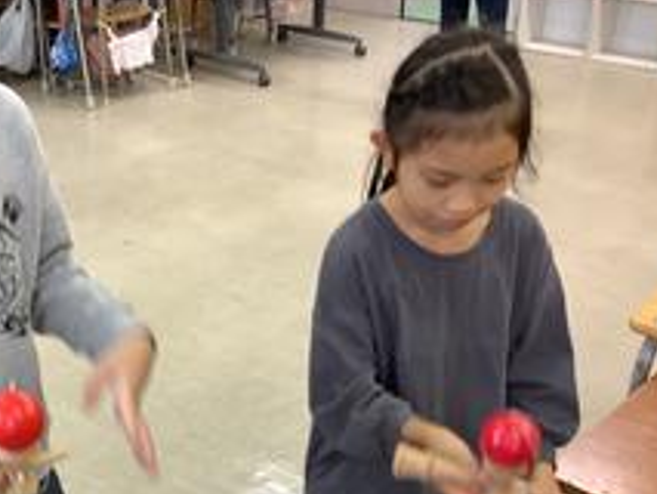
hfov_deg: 36.9
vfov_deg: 28.1
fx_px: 969
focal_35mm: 51
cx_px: 194
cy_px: 387
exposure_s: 1/50
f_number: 2.4
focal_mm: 3.3
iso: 125
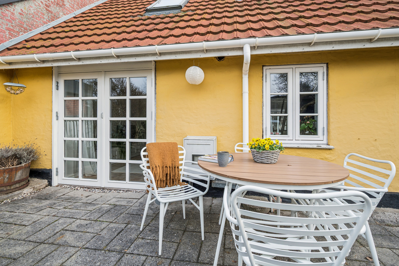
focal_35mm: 16
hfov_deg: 95.0
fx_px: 183
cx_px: 200
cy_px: 133
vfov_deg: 72.1
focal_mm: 16.5
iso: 250
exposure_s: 1/100
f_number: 6.3
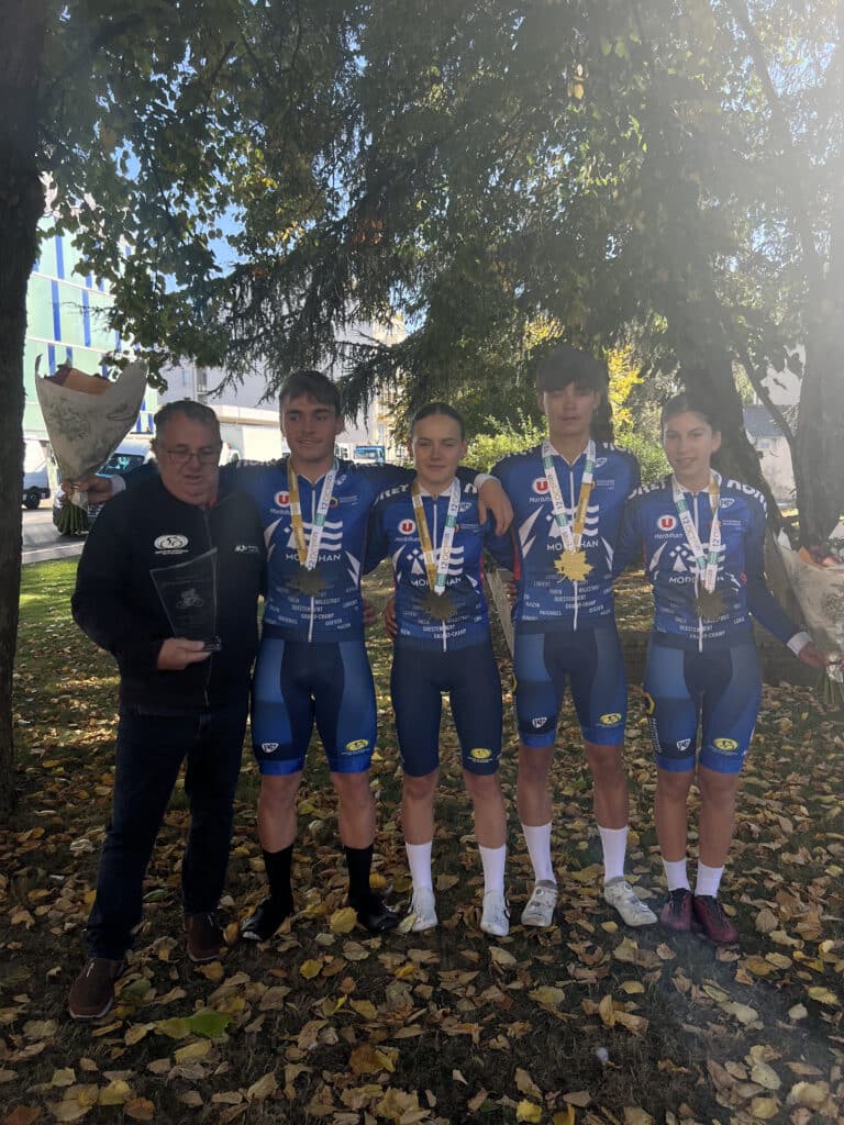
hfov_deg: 53.1
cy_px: 562
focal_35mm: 26
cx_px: 422
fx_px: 845
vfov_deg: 67.3
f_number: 1.5
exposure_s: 1/1295
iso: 50
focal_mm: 5.7
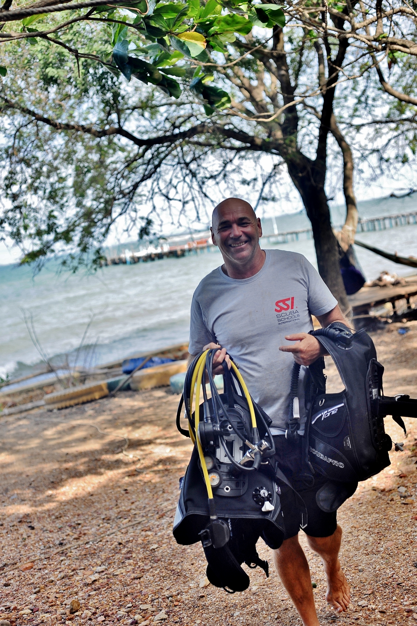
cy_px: 313
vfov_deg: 39.6
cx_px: 208
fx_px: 870
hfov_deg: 27.0
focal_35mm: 50
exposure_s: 1/640
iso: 200
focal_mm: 50
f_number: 3.5
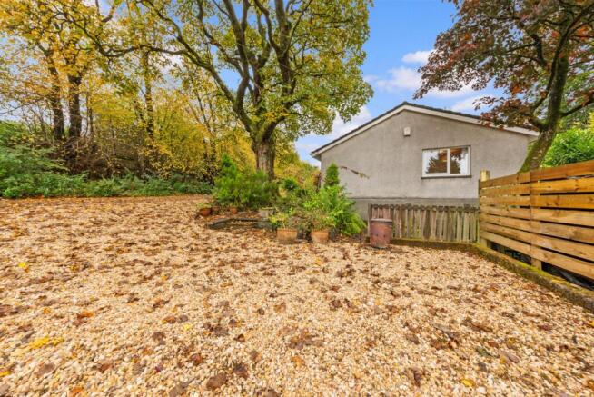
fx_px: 198
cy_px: 198
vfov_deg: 90.1
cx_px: 297
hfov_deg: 112.6
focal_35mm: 12
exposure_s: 1/1.67
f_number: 16
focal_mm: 12
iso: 640
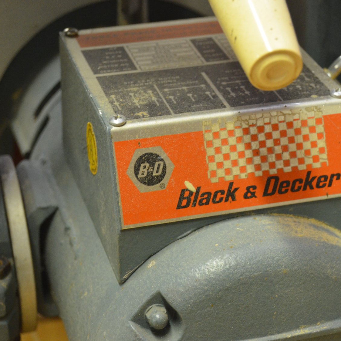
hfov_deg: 16.3
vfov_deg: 16.3
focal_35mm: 107
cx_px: 230
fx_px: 1189
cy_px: 172
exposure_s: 1/60
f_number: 5.6
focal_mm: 55
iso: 2000
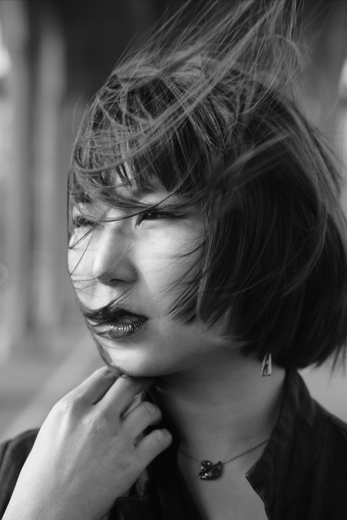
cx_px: 174
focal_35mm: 85
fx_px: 1229
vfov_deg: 23.9
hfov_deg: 16.1
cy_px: 260
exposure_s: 1/250
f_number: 4.5
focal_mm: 85
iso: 320
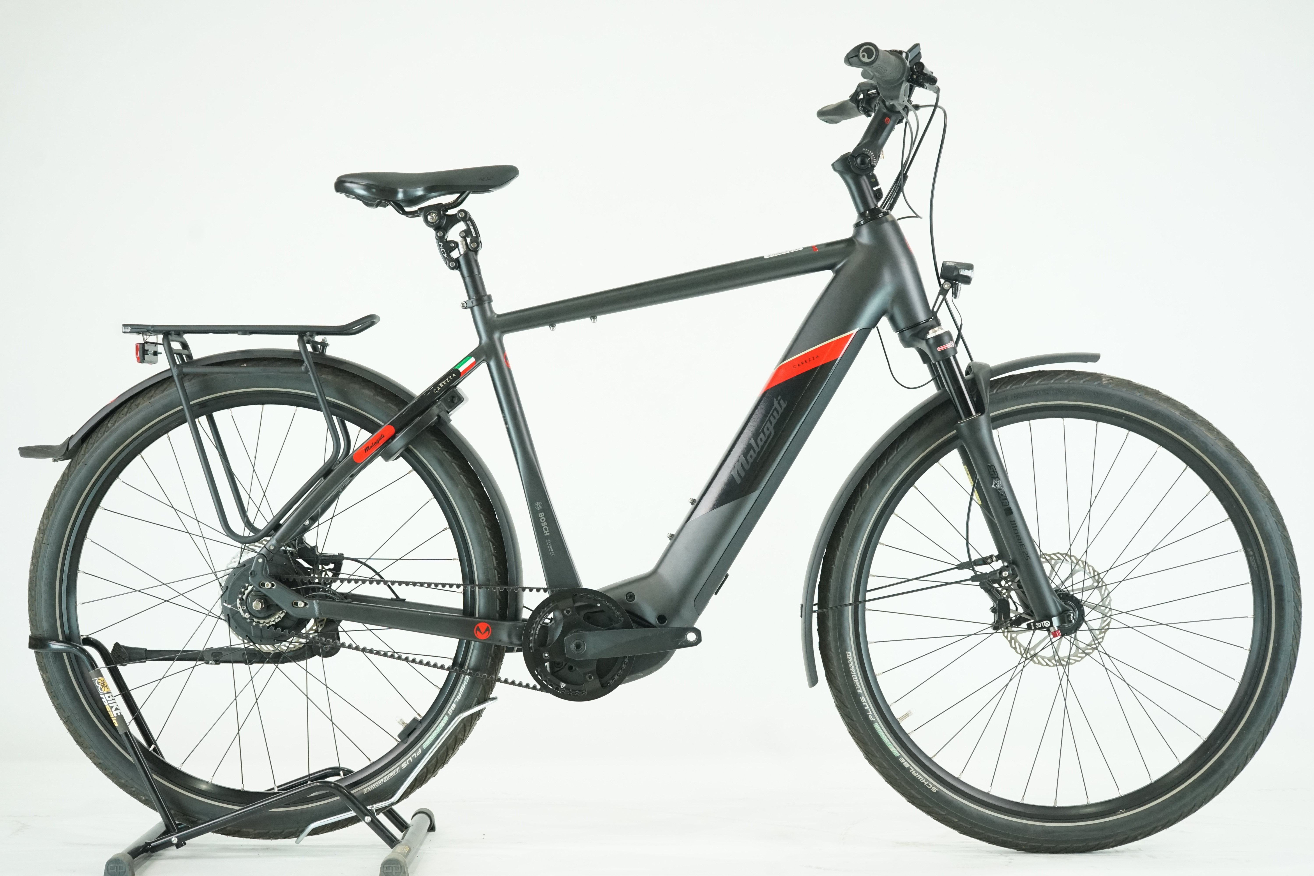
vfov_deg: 24.2
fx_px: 2044
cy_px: 438
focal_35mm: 56
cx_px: 657
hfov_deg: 35.6
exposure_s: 1/200
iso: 2500
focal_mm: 56
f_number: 5.6
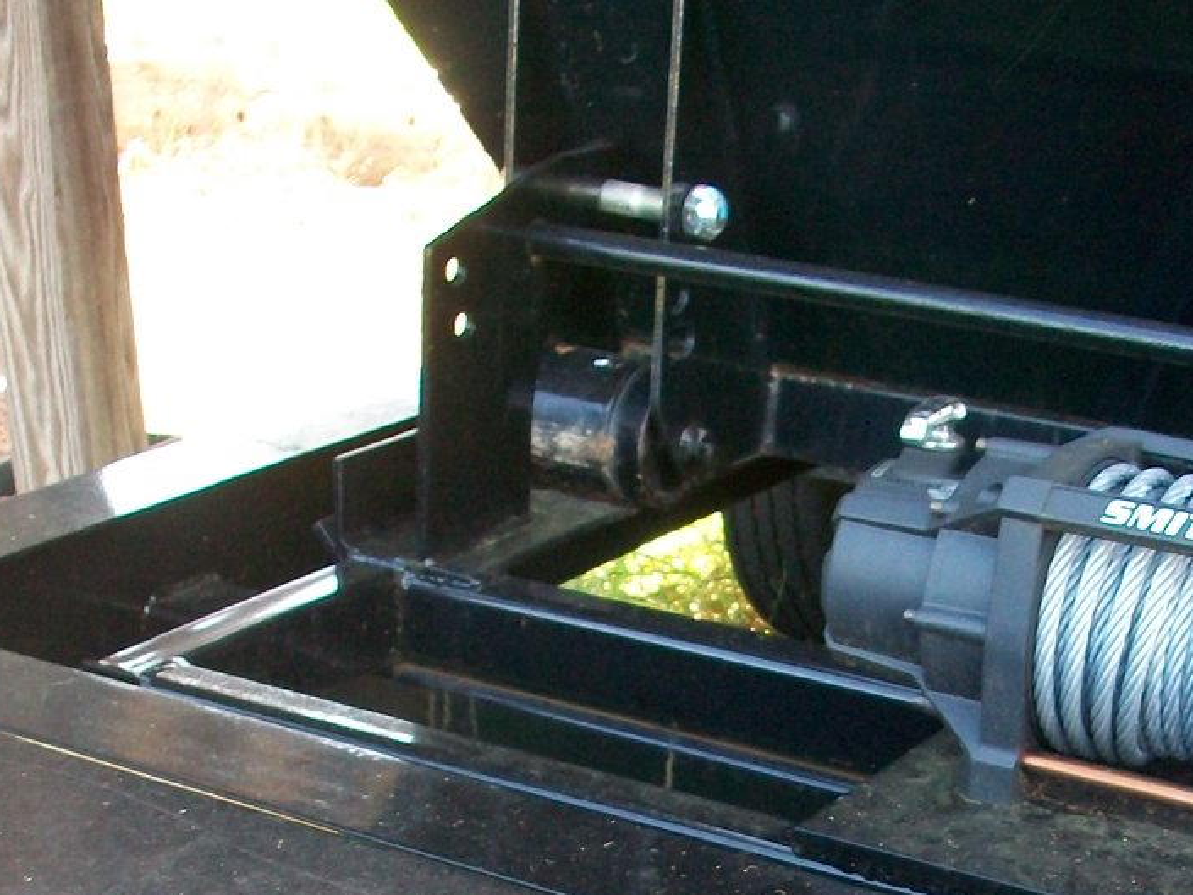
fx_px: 2516
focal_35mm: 73
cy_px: 947
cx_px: 801
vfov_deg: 19.4
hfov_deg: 26.5
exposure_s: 1/60
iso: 120
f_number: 2.8
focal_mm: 5.7
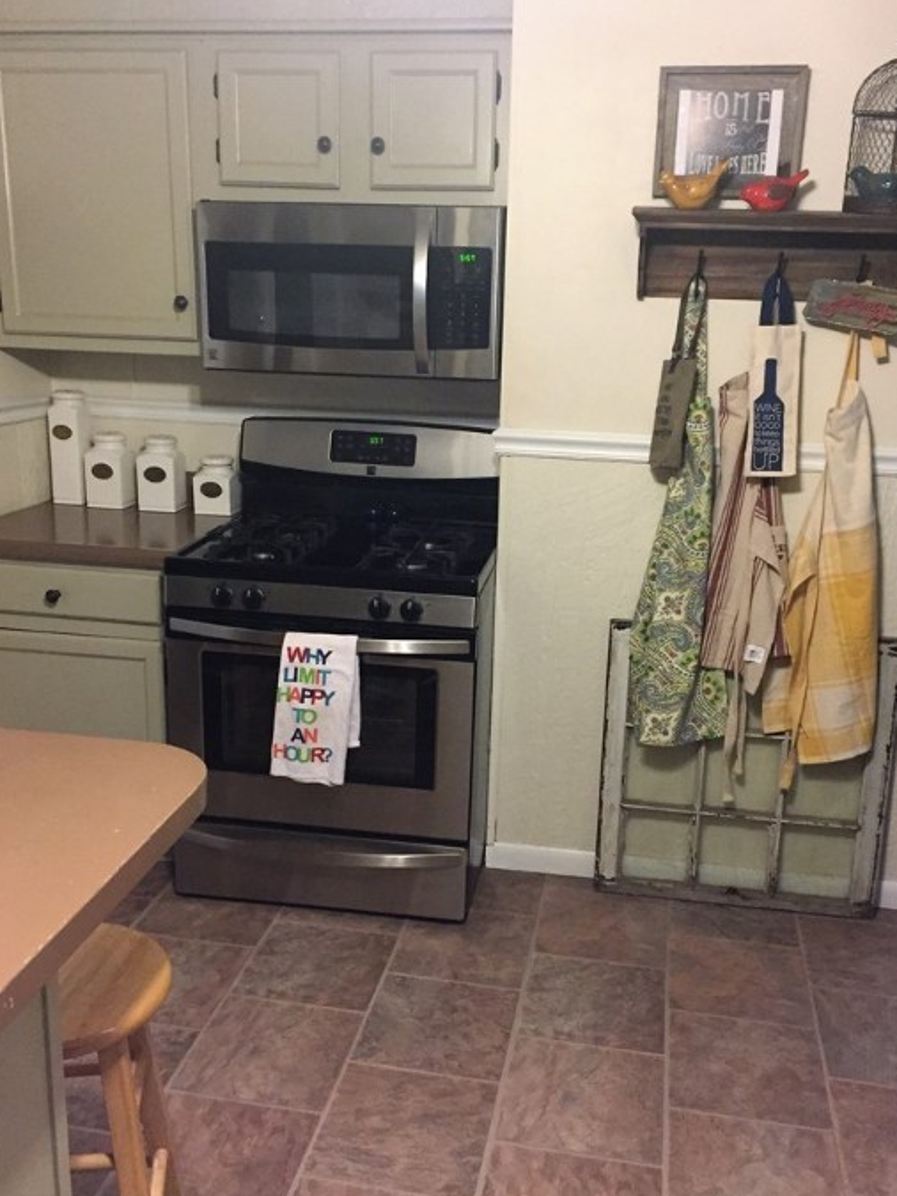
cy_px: 613
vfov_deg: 55.4
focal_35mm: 33
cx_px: 470
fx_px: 1141
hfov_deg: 42.9
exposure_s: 1/24
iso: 250
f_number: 2.2
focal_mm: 4.15
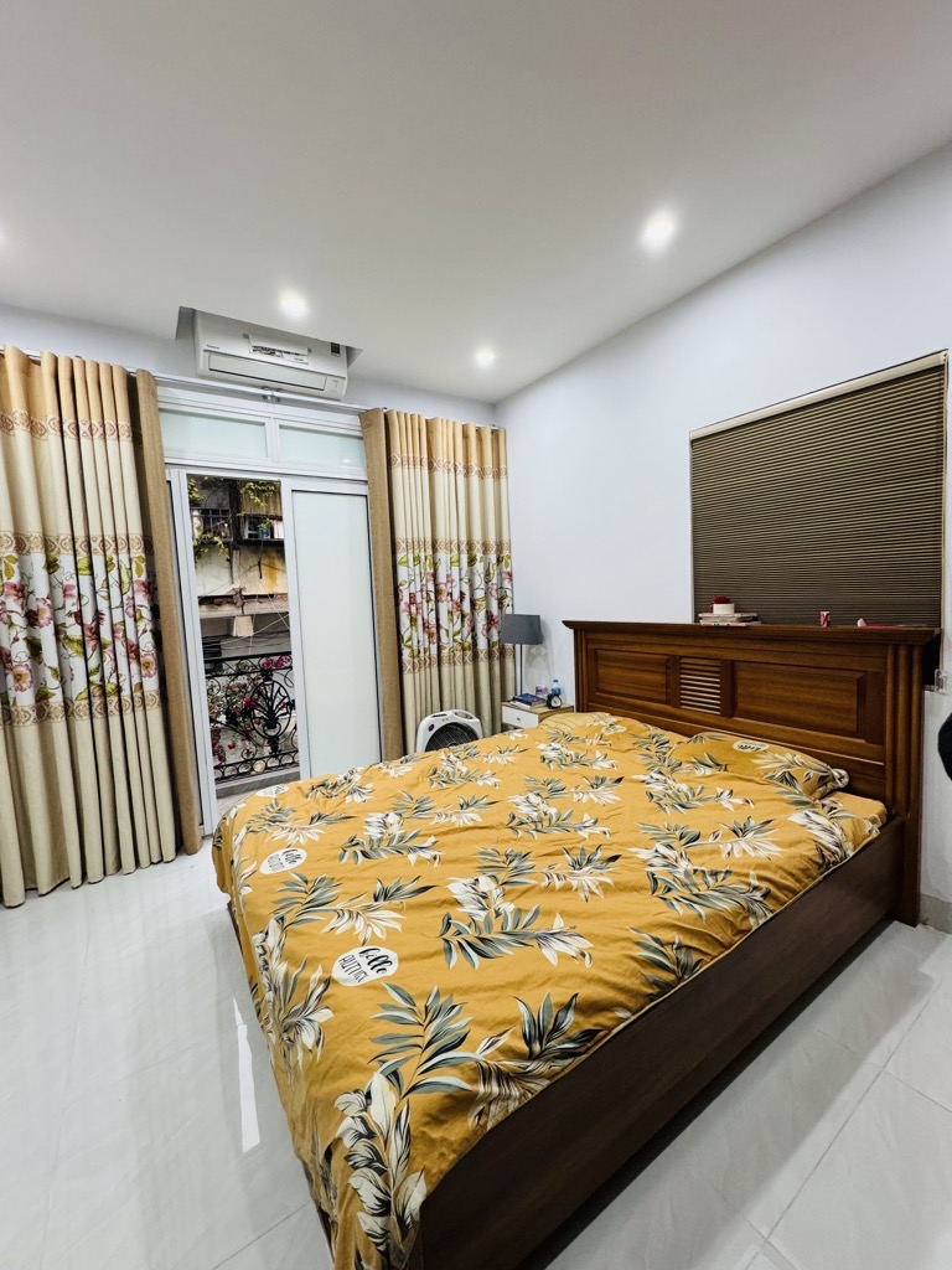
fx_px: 513
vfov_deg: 102.1
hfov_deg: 85.7
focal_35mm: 14
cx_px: 476
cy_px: 635
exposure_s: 1/100
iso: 250
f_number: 2.2
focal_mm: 2.22
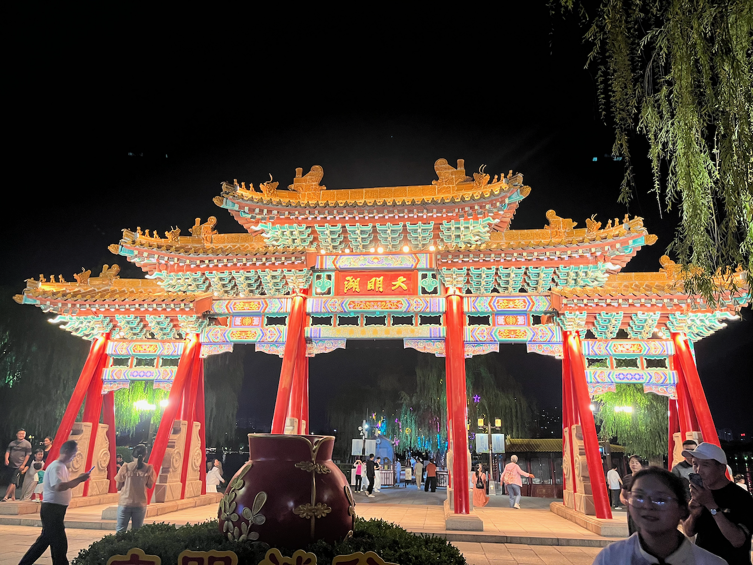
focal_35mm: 26
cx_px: 376
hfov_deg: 67.3
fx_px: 566
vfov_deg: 53.1
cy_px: 282
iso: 100
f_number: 1.6
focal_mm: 5.1
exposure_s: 1/50
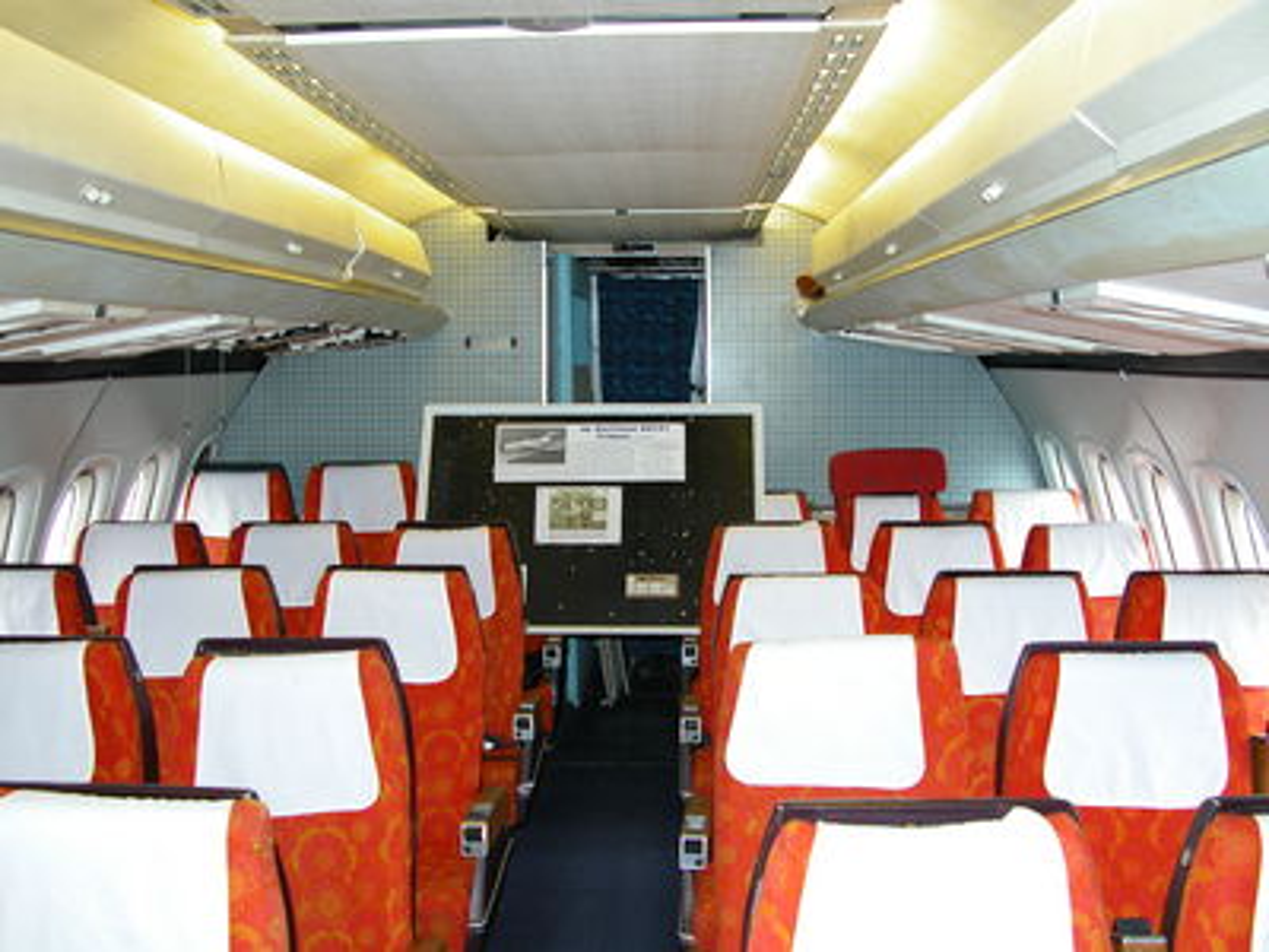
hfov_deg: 52.6
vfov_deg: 40.7
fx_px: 1283
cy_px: 476
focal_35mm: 35
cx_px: 634
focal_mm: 8.9
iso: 100
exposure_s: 1/30
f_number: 2.8
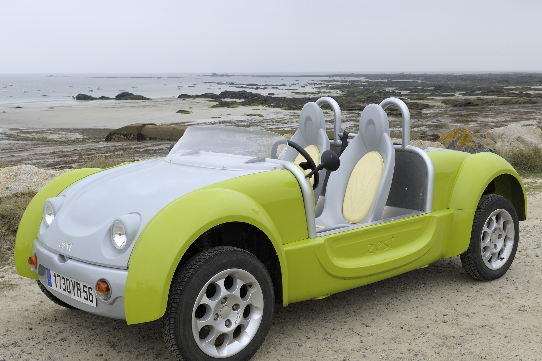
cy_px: 199
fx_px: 602
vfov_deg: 33.4
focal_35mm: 40
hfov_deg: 48.5
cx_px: 266
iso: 200
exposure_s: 1/100
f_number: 8
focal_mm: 32
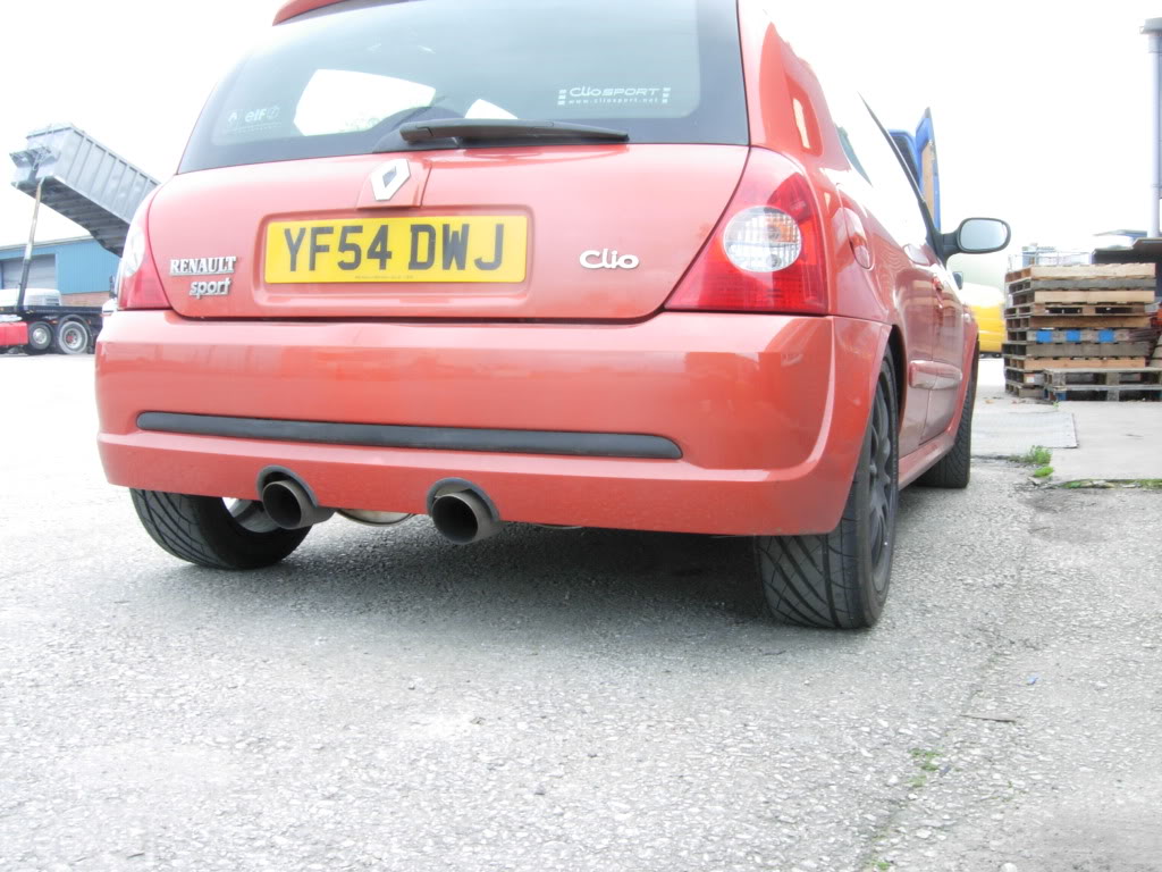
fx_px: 1208
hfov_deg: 51.4
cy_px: 436
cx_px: 581
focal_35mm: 36
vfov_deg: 39.7
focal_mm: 7.5
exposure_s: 1/4
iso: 52
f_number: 7.6
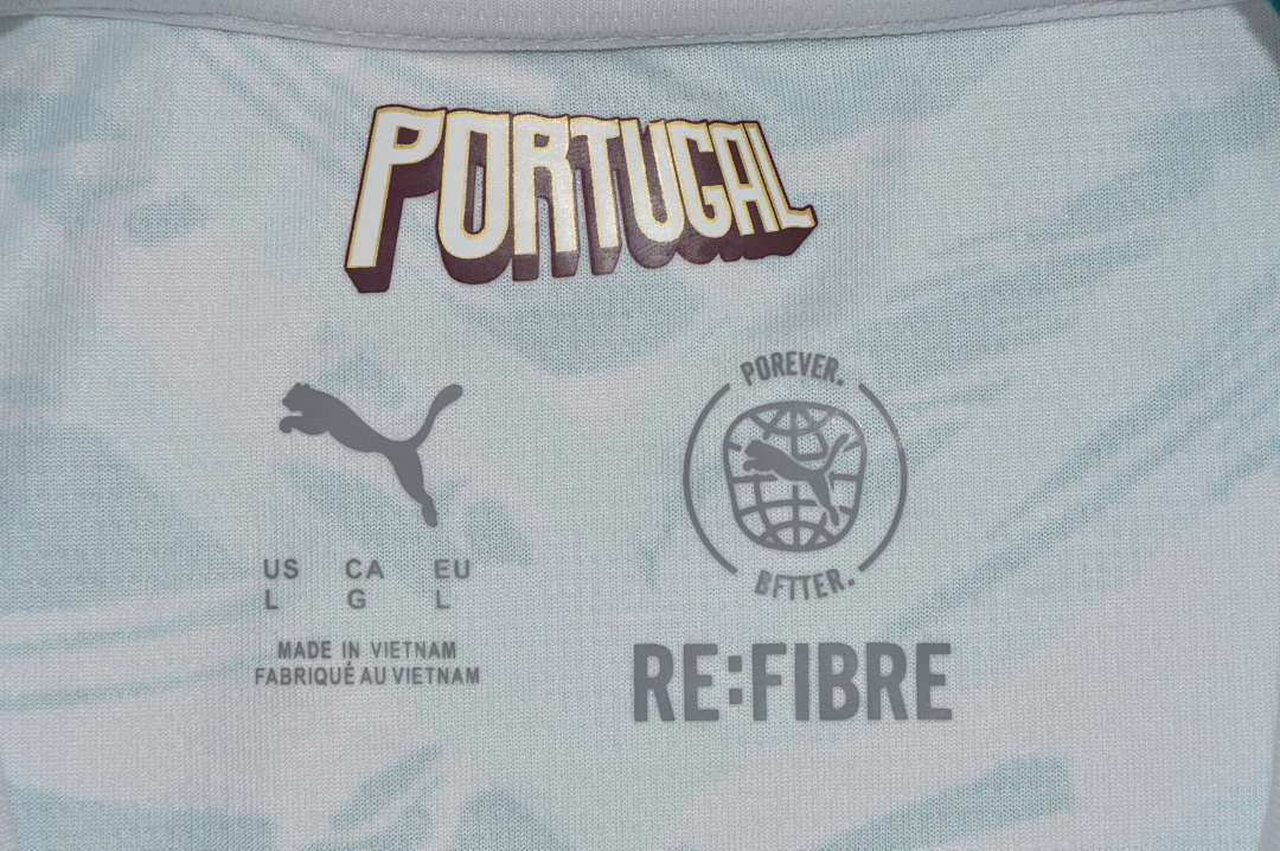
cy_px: 426
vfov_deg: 8.7
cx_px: 640
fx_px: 5595
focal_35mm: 158
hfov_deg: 13.1
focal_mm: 105
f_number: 16
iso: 400
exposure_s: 1/200
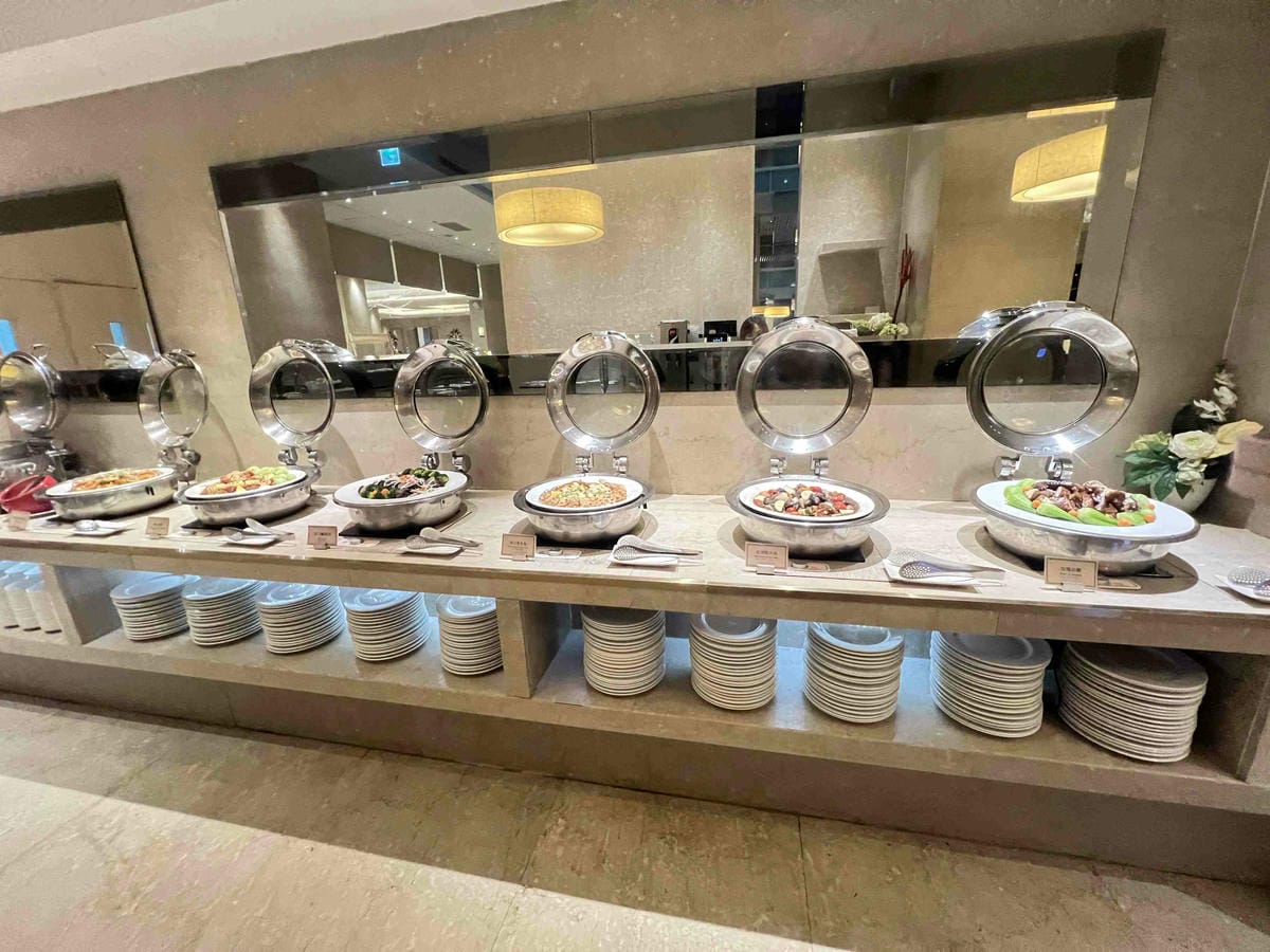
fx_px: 477
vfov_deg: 89.9
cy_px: 476
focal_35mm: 13
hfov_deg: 106.2
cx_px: 635
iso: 640
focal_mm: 1.57
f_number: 1.8
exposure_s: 1/60
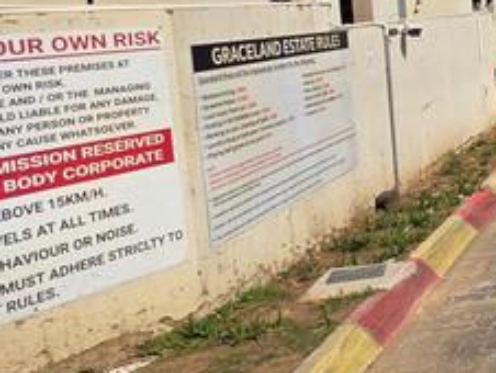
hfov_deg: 23.1
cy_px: 39
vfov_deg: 30.2
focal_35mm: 46
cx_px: 876
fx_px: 660
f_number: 1.9
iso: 40
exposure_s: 1/2544
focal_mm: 2.2
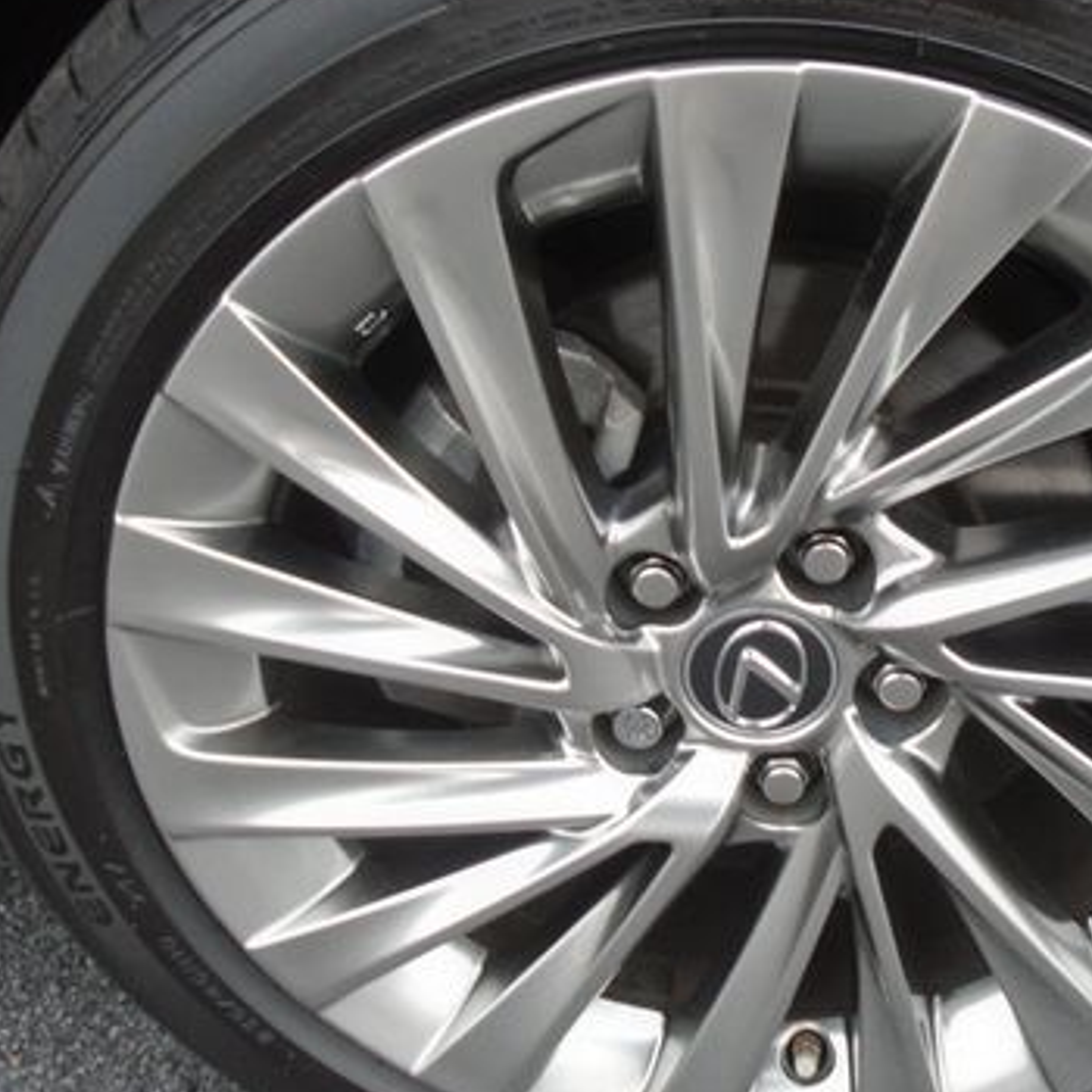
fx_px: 1499
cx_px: 771
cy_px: 502
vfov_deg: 40.0
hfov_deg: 39.3
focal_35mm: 42
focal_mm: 4.6
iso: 100
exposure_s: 1/60
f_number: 3.2
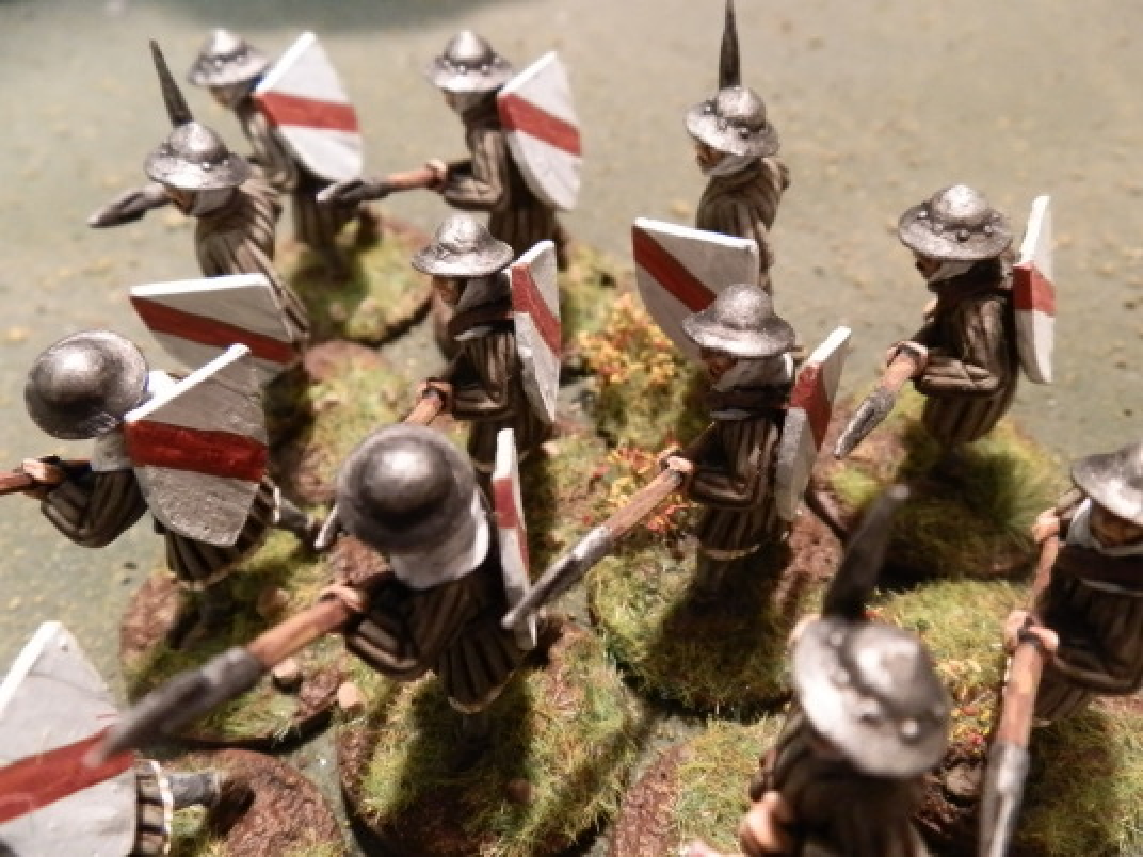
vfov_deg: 49.7
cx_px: 572
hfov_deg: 63.4
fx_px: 925
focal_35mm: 28
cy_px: 428
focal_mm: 5
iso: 400
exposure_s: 1/50
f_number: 3.1
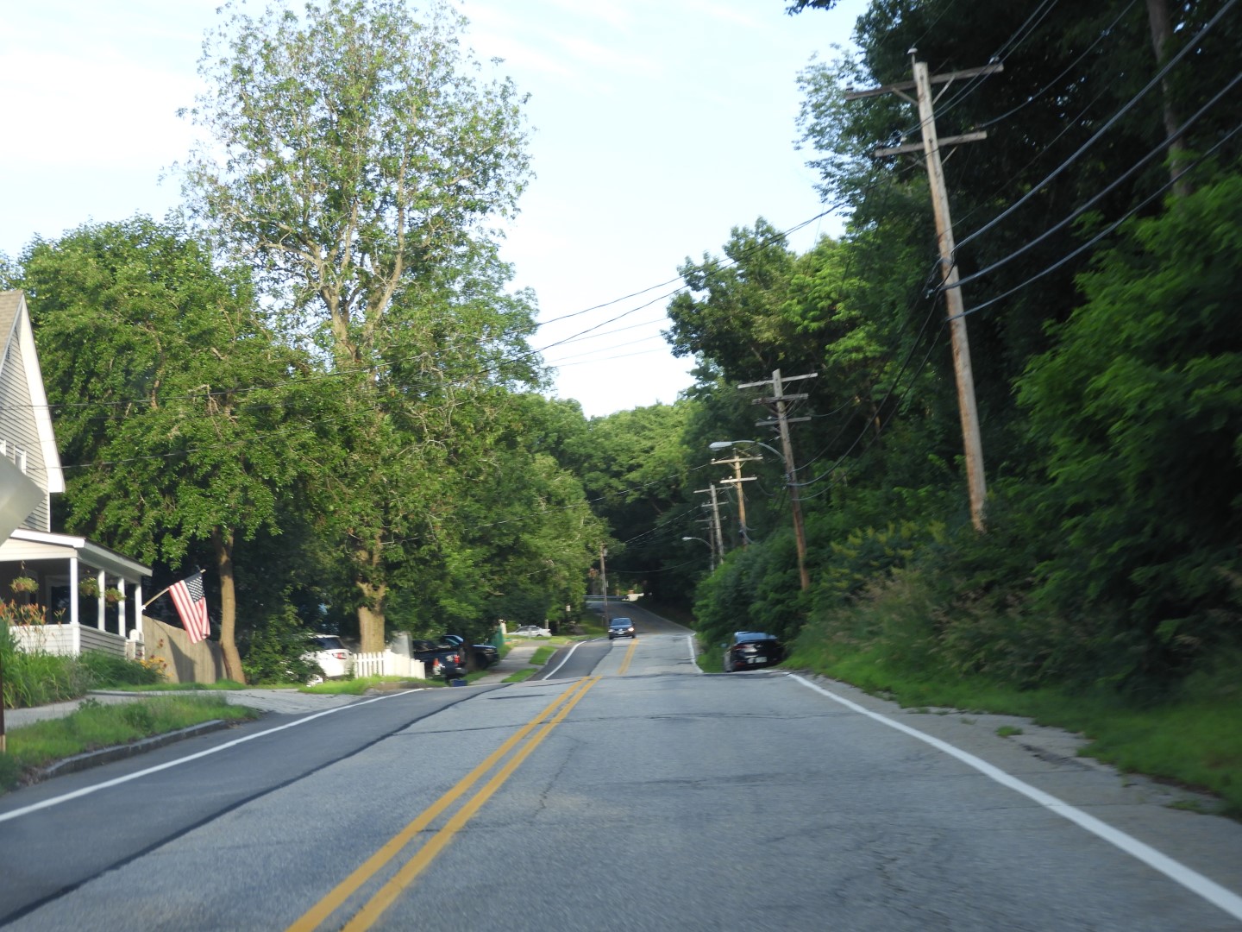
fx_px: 2332
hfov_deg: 29.8
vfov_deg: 22.6
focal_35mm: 65
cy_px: 466
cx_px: 621
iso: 100
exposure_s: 1/80
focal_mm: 11.6
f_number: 4.2
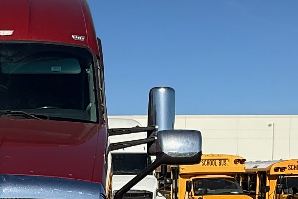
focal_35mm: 73
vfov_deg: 17.6
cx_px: 34
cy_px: 249
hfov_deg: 26.8
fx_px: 604
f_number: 2.2
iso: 50
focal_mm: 2.22
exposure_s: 1/2841
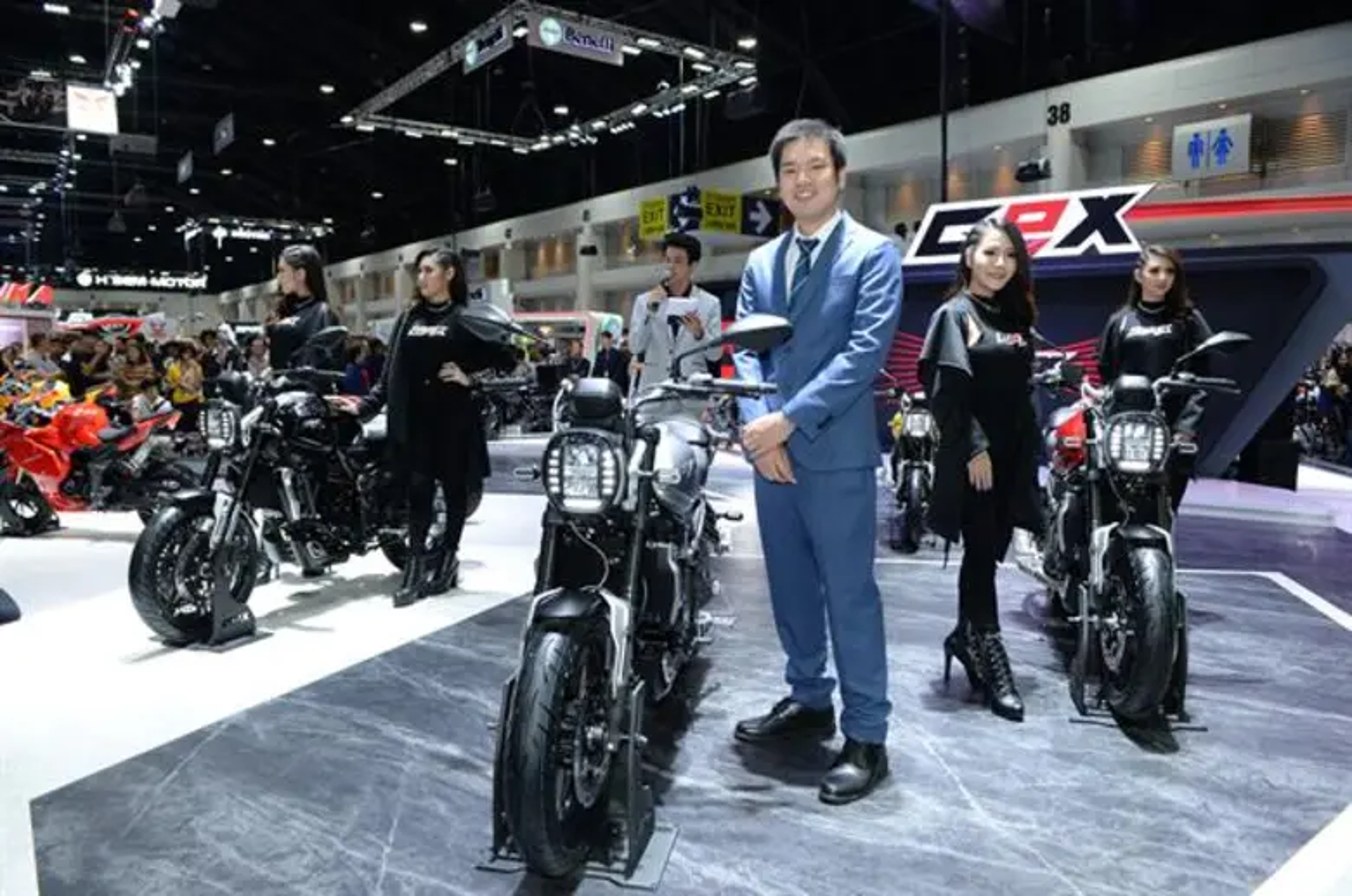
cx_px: 676
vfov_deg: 52.9
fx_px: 900
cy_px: 448
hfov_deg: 73.8
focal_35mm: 24
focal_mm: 24
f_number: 4.5
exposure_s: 1/250
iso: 1600
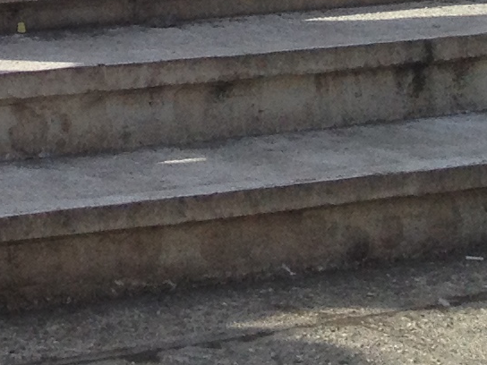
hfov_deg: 8.7
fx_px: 2954
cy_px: -627
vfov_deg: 6.6
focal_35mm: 210
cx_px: -598
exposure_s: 1/1284
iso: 50
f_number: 2.4
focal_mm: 4.28
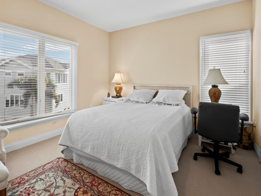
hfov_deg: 91.0
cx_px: 126
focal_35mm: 17
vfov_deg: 74.1
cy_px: 80
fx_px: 128
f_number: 11
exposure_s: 1/3
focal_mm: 7
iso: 320
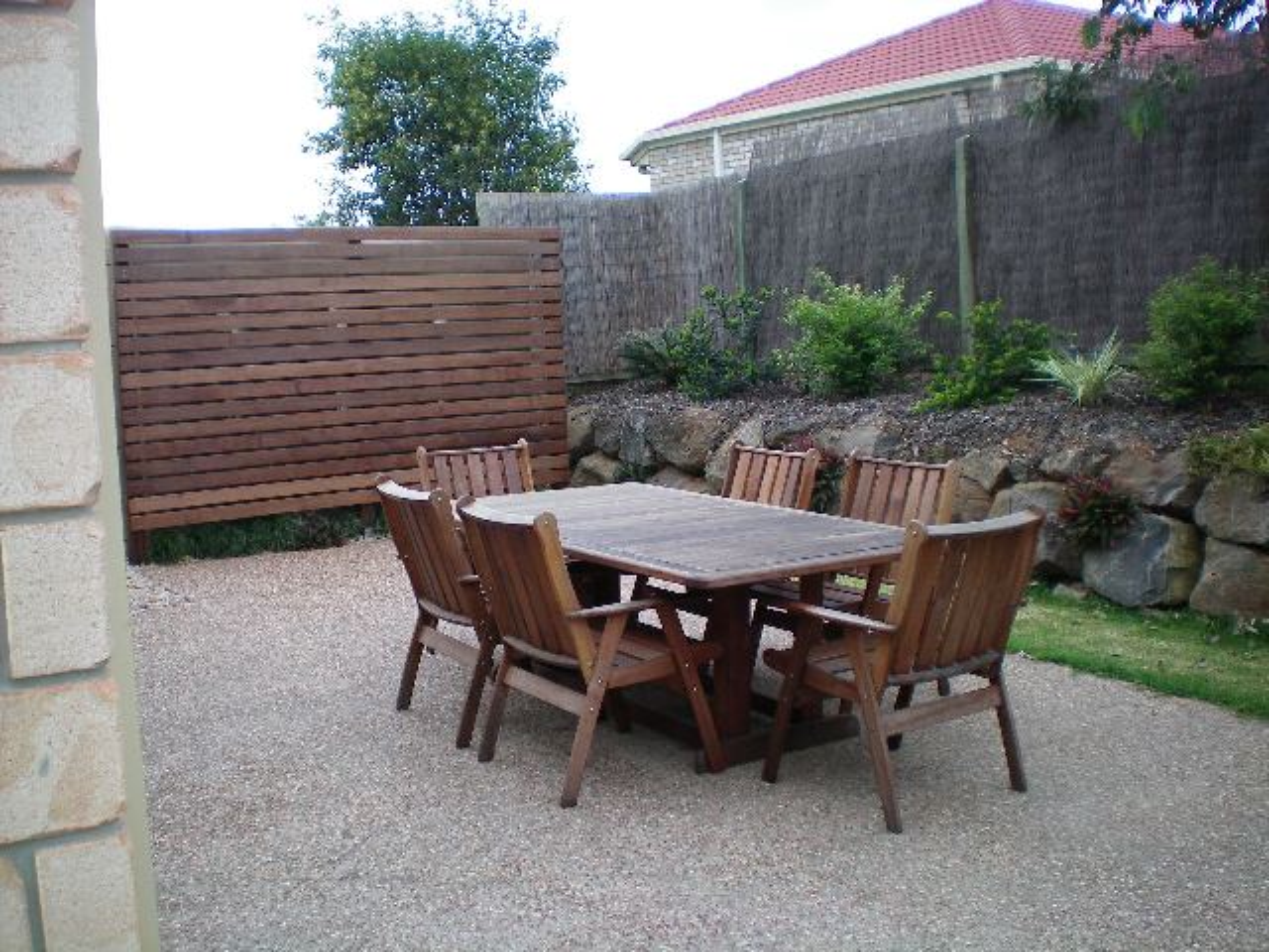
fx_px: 1393
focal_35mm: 38
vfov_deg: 37.7
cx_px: 634
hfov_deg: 49.0
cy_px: 476
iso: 64
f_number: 3.1
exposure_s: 1/320
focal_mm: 6.3
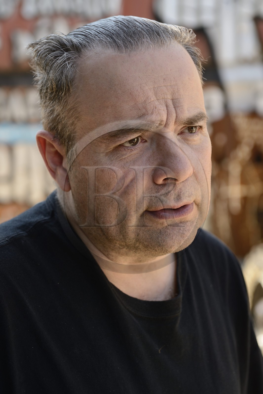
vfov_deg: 28.8
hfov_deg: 19.4
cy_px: 197
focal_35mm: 70
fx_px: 767
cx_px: 132
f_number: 5
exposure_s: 1/200
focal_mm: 70
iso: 200
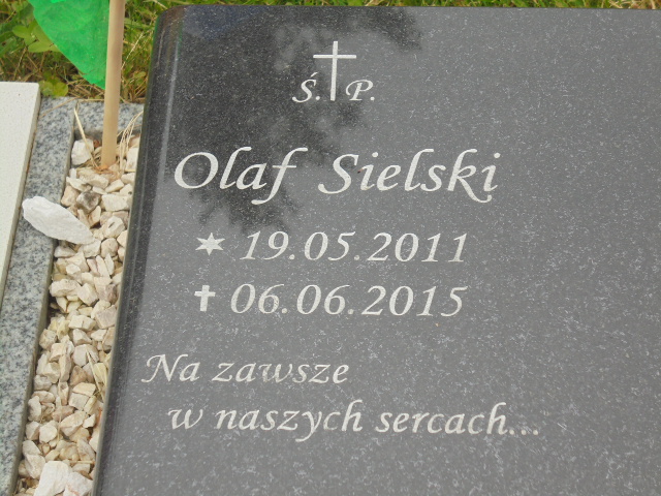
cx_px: 330
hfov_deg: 20.9
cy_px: 248
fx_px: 1795
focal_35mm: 94
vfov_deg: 15.7
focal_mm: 16.9
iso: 100
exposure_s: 1/125
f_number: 4.7
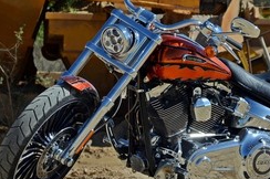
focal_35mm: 271
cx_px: 176
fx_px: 2030
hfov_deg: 7.6
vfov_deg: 5.1
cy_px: 57
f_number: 7.1
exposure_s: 1/2000
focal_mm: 98
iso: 320
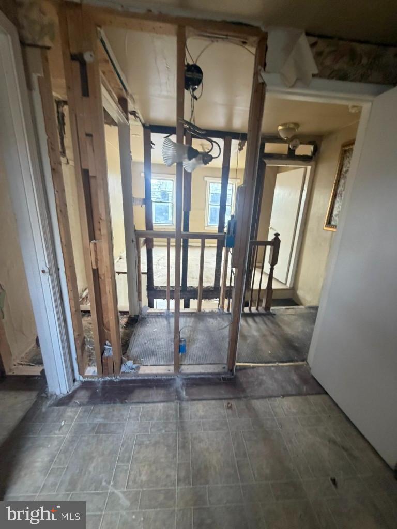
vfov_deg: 102.1
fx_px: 214
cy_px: 264
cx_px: 198
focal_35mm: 14
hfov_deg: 85.7
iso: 320
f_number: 2.2
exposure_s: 1/60
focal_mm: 2.22
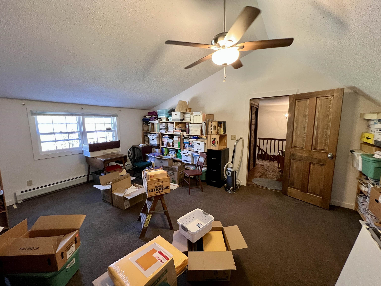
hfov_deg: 106.2
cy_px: 143
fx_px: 143
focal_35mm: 13
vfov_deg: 89.9
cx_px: 190
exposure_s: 1/60
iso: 500
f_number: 1.8
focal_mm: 1.57
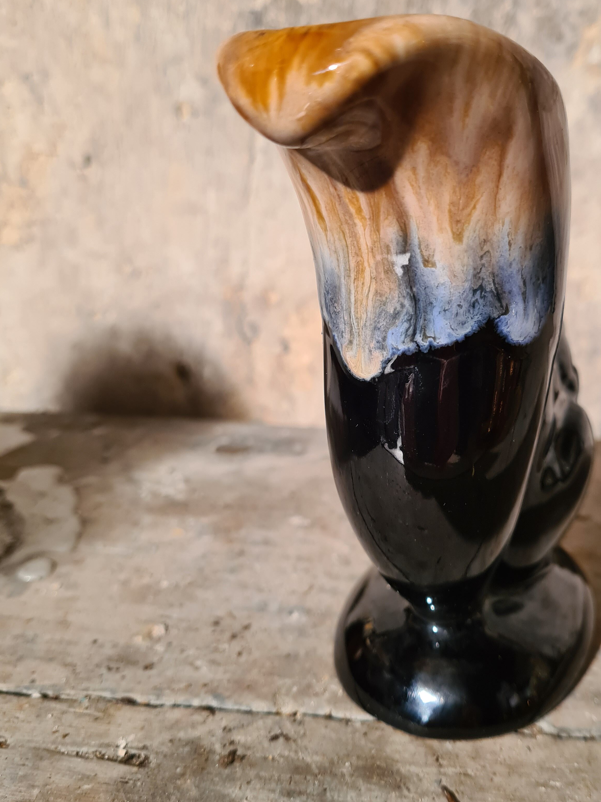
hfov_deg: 41.4
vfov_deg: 54.0
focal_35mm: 34
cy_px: 392
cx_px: 391
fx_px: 787
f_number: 1.8
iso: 125
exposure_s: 1/50
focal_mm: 5.4
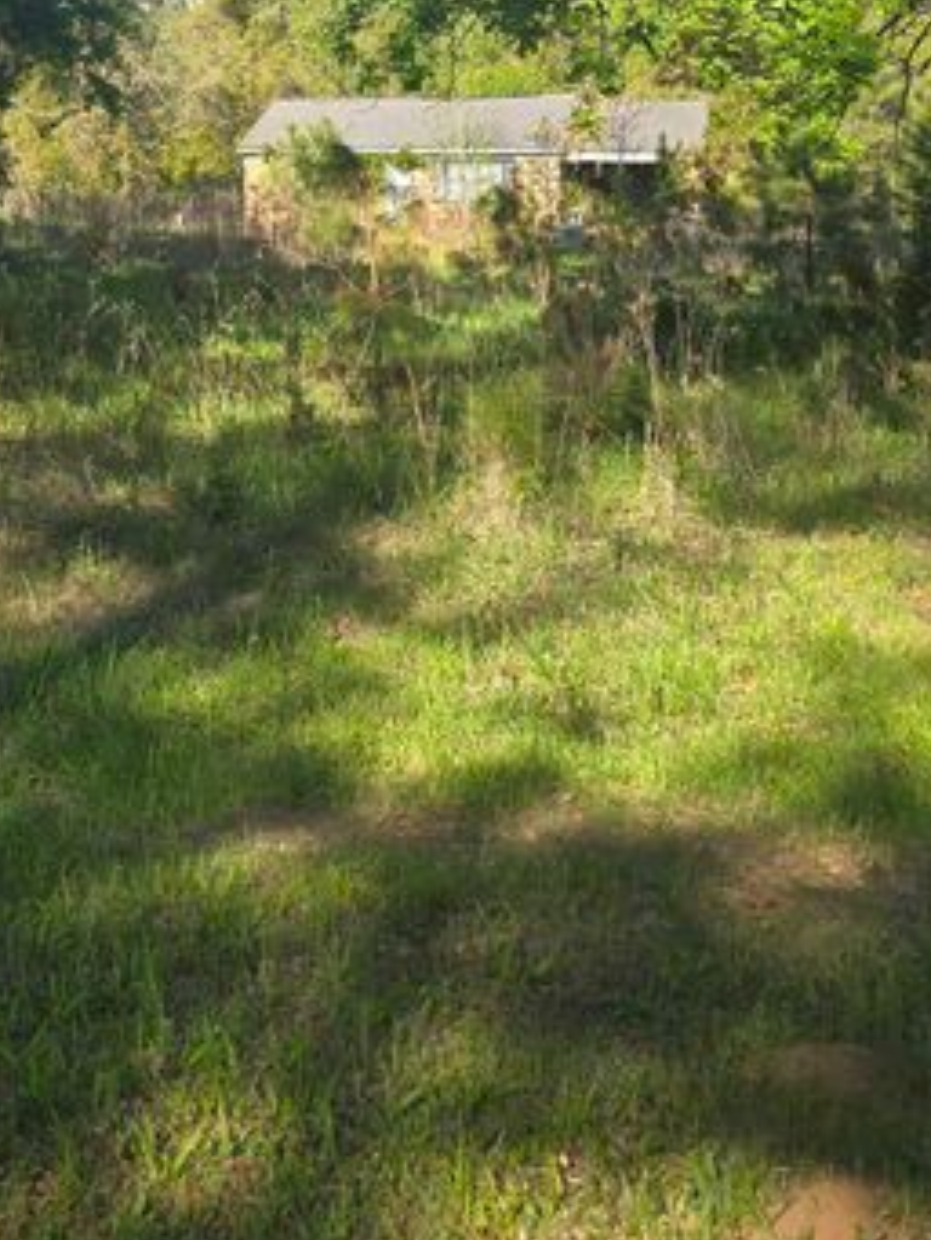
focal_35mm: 45
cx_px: 211
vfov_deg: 38.8
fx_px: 1613
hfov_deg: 31.5
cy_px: 100
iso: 12
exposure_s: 1/291
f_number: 1.7
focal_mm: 6.3
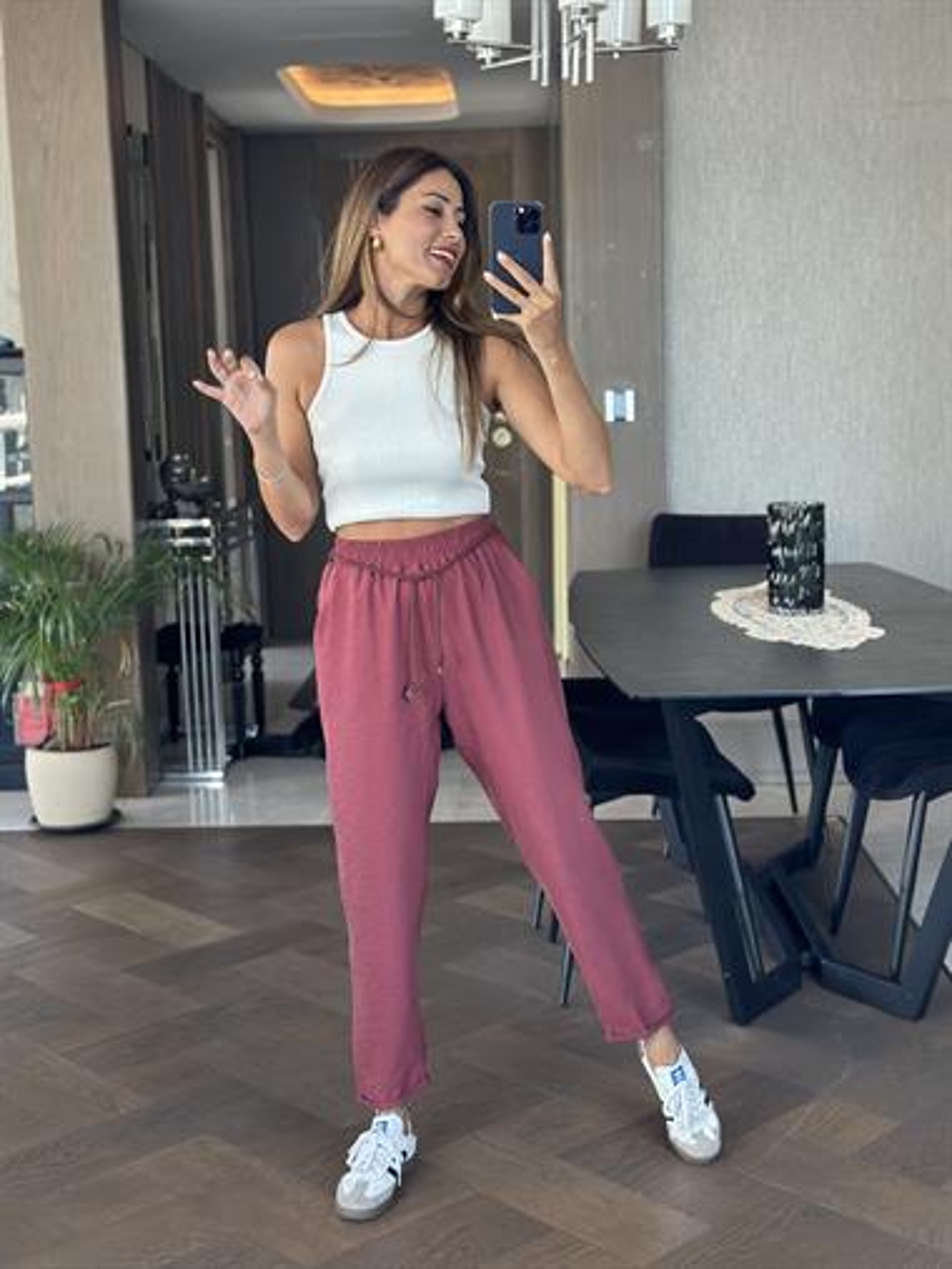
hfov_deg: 30.3
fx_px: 1759
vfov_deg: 39.6
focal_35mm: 48
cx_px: 476
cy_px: 634
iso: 125
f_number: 1.78
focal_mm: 6.86
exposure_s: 1/85
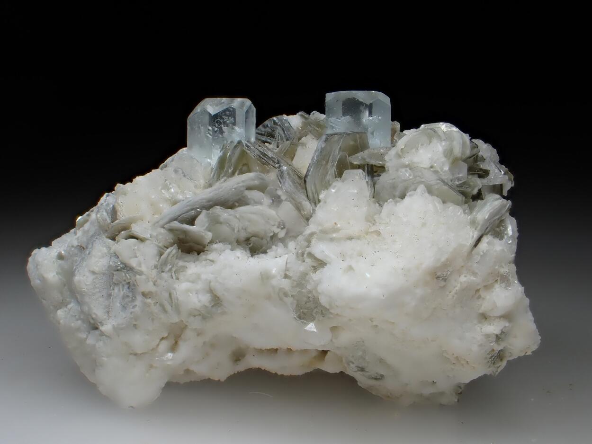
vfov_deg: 23.7
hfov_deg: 31.2
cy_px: 222
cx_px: 296
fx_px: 1061
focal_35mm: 62
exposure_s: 1/320
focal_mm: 11.09
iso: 100
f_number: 5
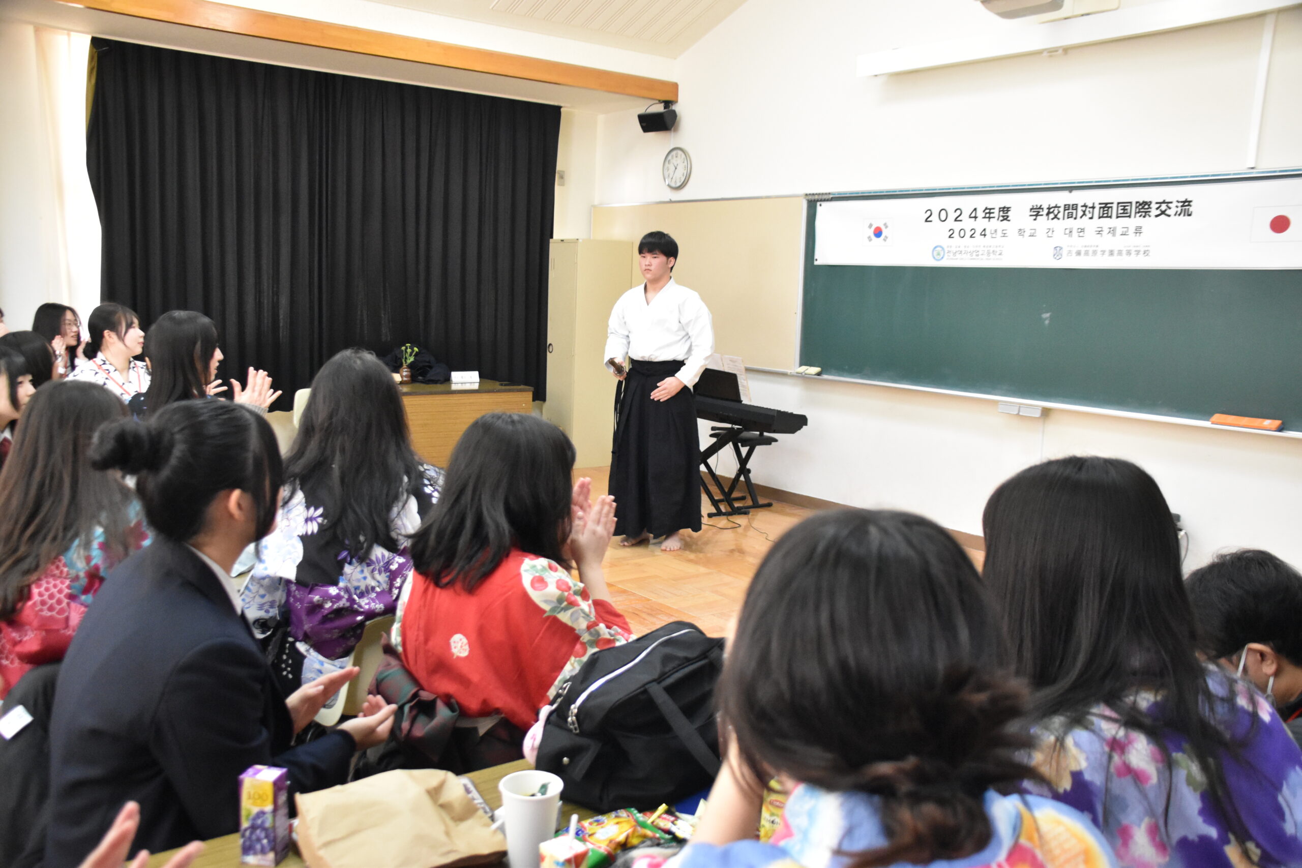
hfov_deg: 61.9
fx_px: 1085
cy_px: 434
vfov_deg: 43.6
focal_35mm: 30
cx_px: 651
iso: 4000
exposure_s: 1/160
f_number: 3.5
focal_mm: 20
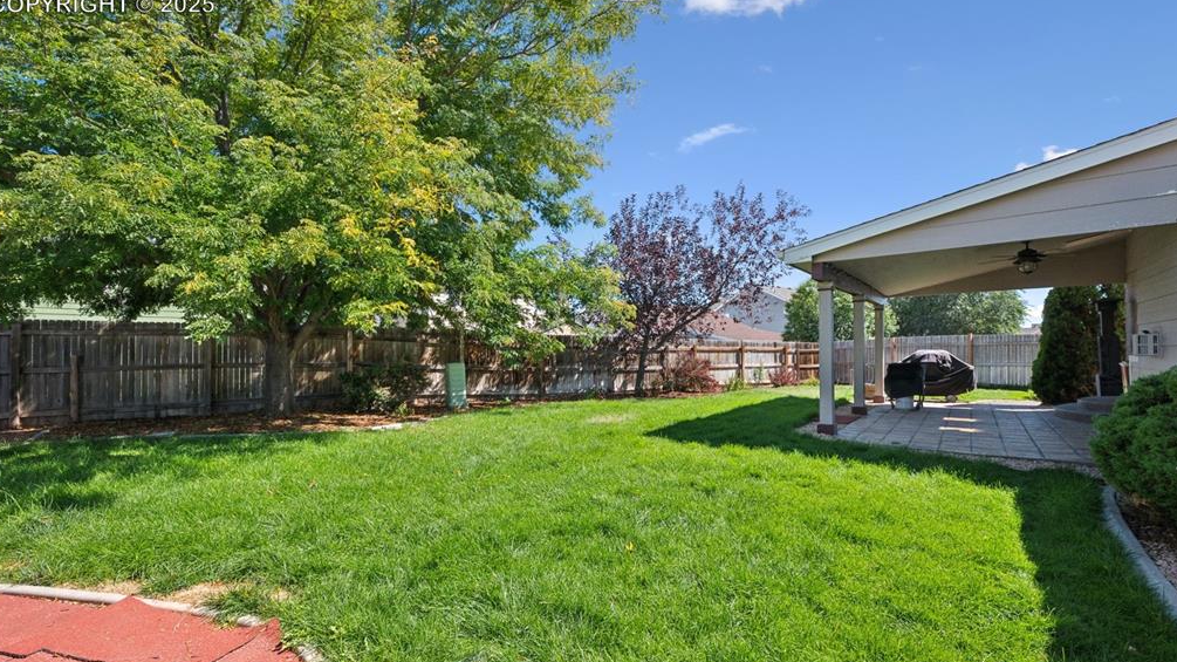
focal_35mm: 16
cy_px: 348
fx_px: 499
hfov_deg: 99.4
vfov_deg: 67.0
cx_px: 584
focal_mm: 15
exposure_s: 1/200
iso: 800
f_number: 11
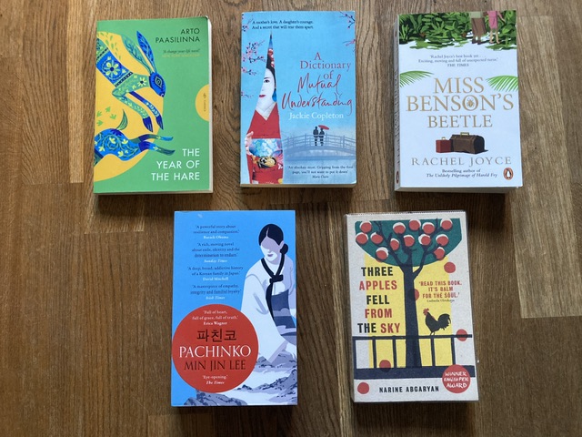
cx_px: 291
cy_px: 218
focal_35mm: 28
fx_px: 471
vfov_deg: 49.7
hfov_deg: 63.4
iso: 320
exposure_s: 1/59
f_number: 1.8
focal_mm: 3.99
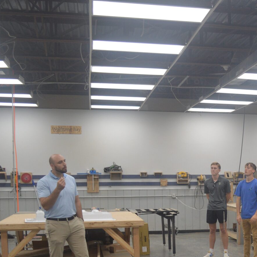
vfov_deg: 25.5
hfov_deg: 23.9
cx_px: 302
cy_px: 220
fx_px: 554
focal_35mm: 66
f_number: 4
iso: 400
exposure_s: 1/60
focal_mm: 18
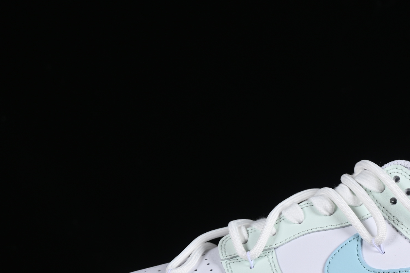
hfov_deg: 14.5
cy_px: 214
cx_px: 354
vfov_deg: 9.8
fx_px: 1594
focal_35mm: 140
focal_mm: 50
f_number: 8
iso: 160
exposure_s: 1/80
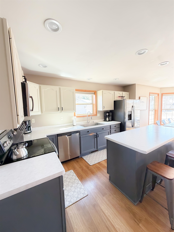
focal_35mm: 14
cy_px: 116
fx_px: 94
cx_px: 87
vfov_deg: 102.1
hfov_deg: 85.7
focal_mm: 2.22
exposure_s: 1/60
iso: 320
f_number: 2.2
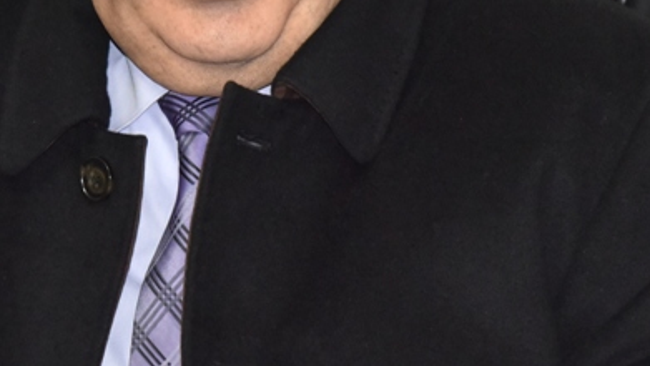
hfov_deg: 6.6
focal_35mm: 329
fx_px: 5671
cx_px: 133
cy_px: 36
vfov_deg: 3.7
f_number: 6.3
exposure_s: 1/60
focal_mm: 120
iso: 2500
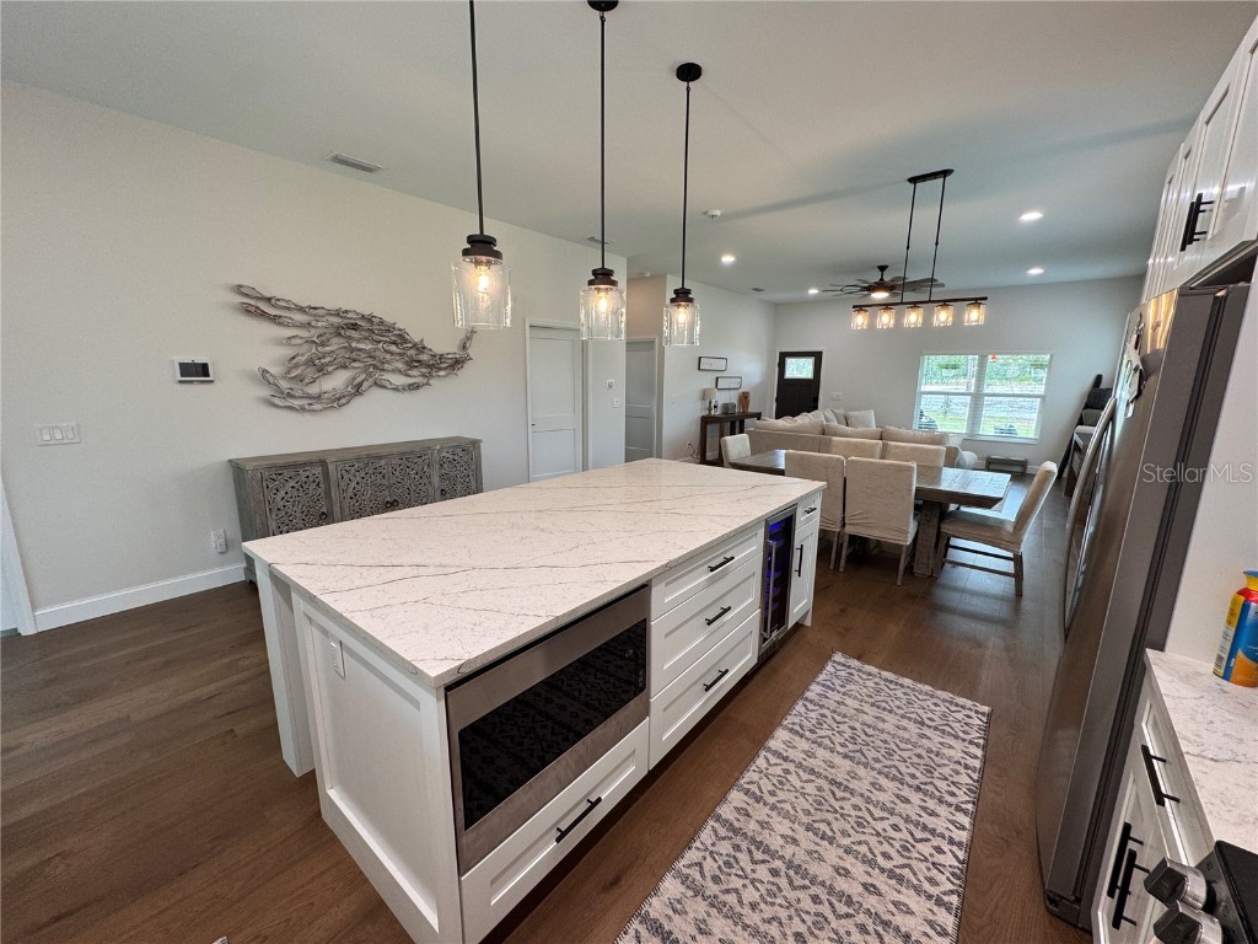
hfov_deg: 102.1
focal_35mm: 14
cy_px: 472
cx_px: 629
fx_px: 509
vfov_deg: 85.7
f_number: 2.2
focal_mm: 2.22
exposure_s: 1/63
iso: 100
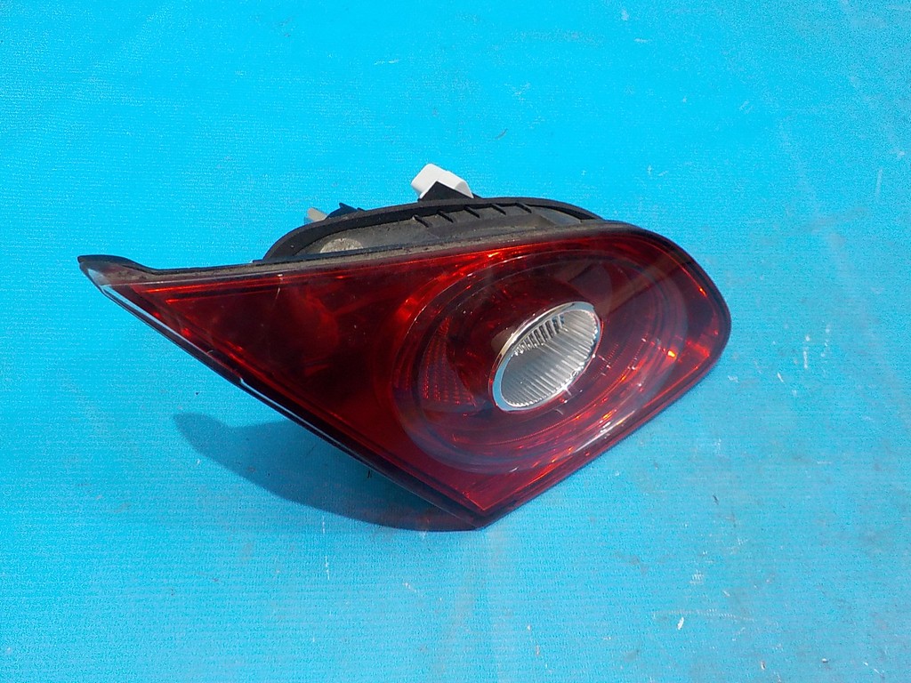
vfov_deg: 46.8
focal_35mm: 30
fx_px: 790
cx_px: 456
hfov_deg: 60.0
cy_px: 342
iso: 220
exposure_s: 1/30
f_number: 3.3
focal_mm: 4.1
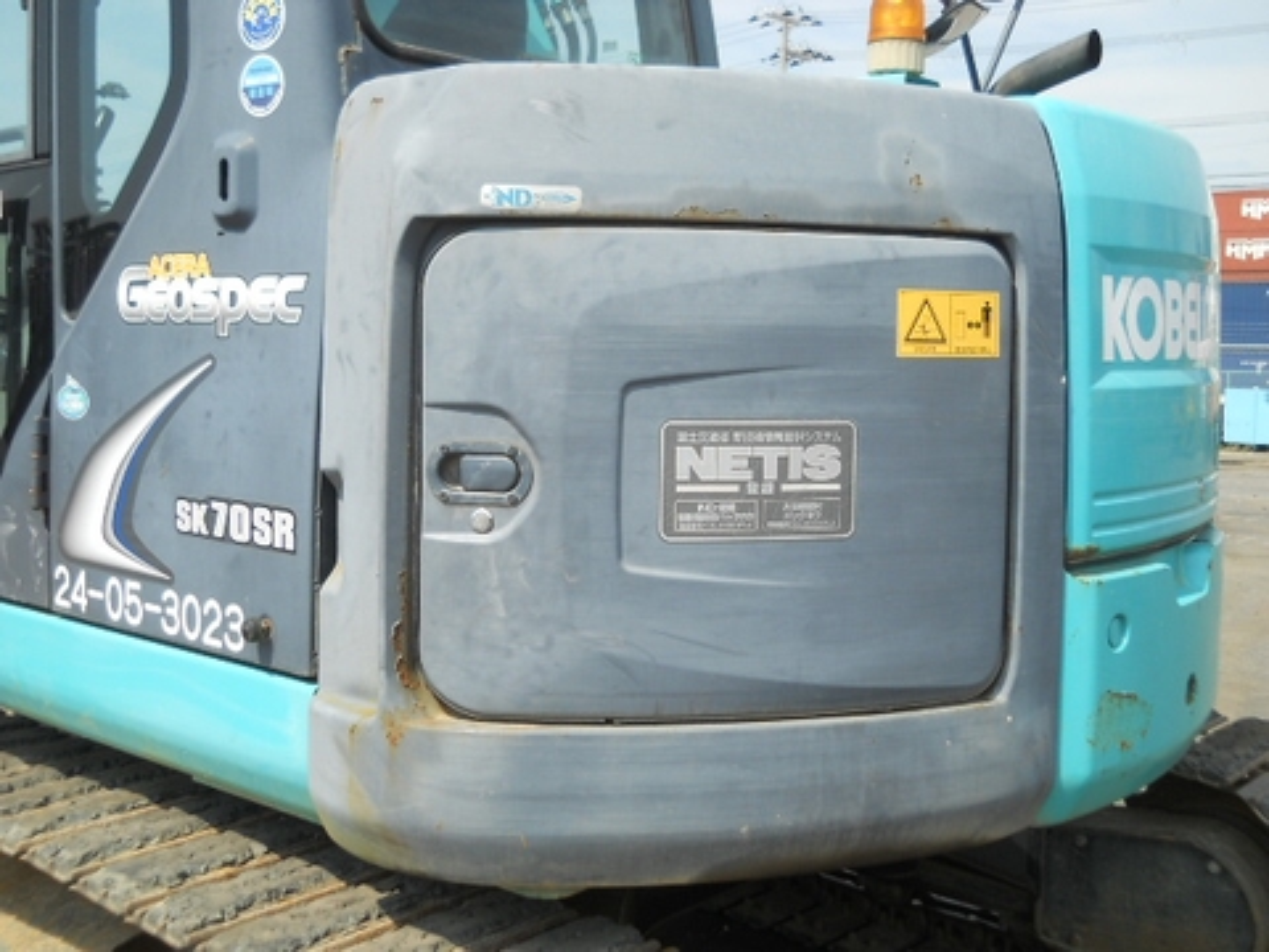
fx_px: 1503
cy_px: 476
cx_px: 634
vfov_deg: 35.1
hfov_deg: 45.8
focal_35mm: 41
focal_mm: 6.72
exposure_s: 1/250
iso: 80
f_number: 5.5
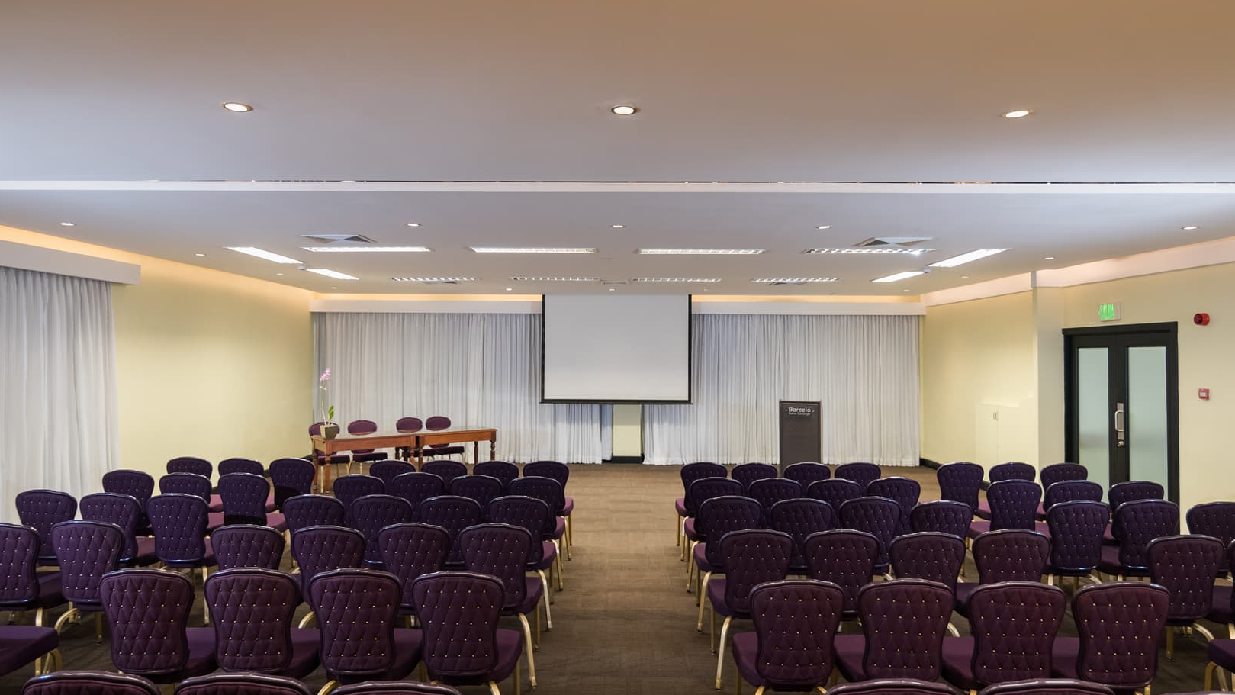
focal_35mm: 22
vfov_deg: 51.4
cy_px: 312
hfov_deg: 80.8
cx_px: 692
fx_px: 720
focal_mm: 17
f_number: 3.5
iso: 2000
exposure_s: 1/100
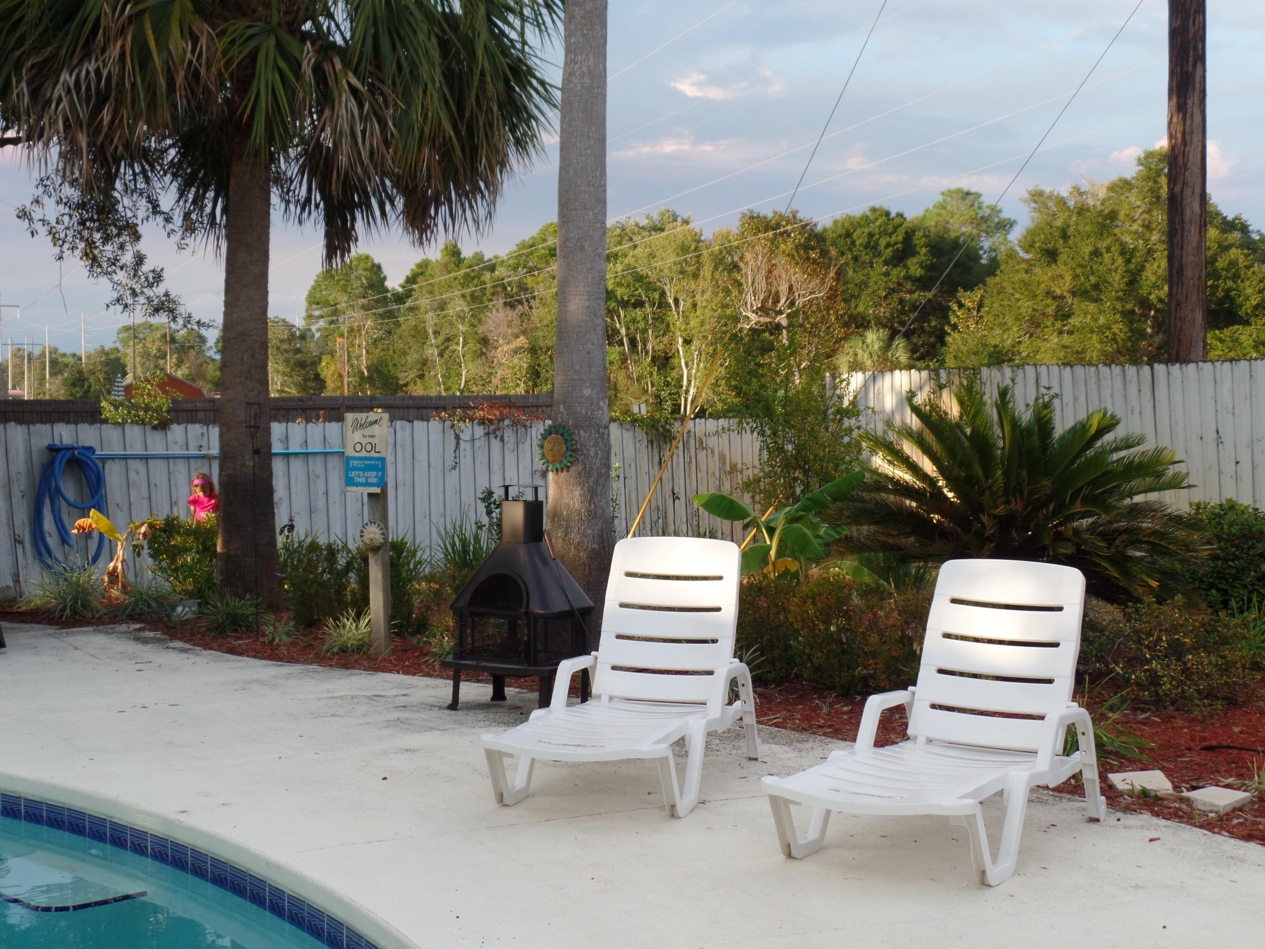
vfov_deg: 28.0
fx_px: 1900
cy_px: 474
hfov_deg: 36.8
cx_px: 632
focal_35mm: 52
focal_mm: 9.2
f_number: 3.4
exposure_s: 1/350
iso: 80
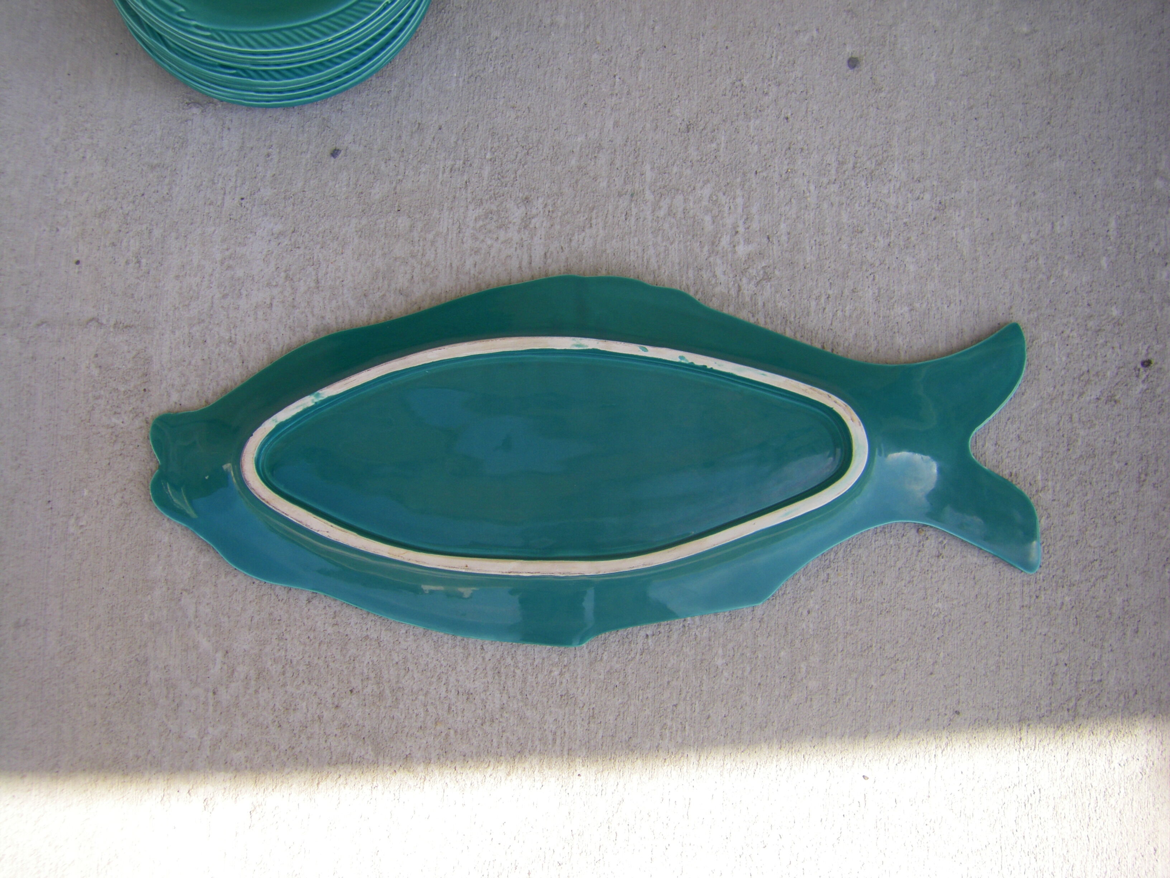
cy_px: 439
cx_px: 585
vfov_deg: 37.7
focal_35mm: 38
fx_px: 1284
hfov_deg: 49.0
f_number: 3.5
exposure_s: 1/250
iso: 64
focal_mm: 6.3
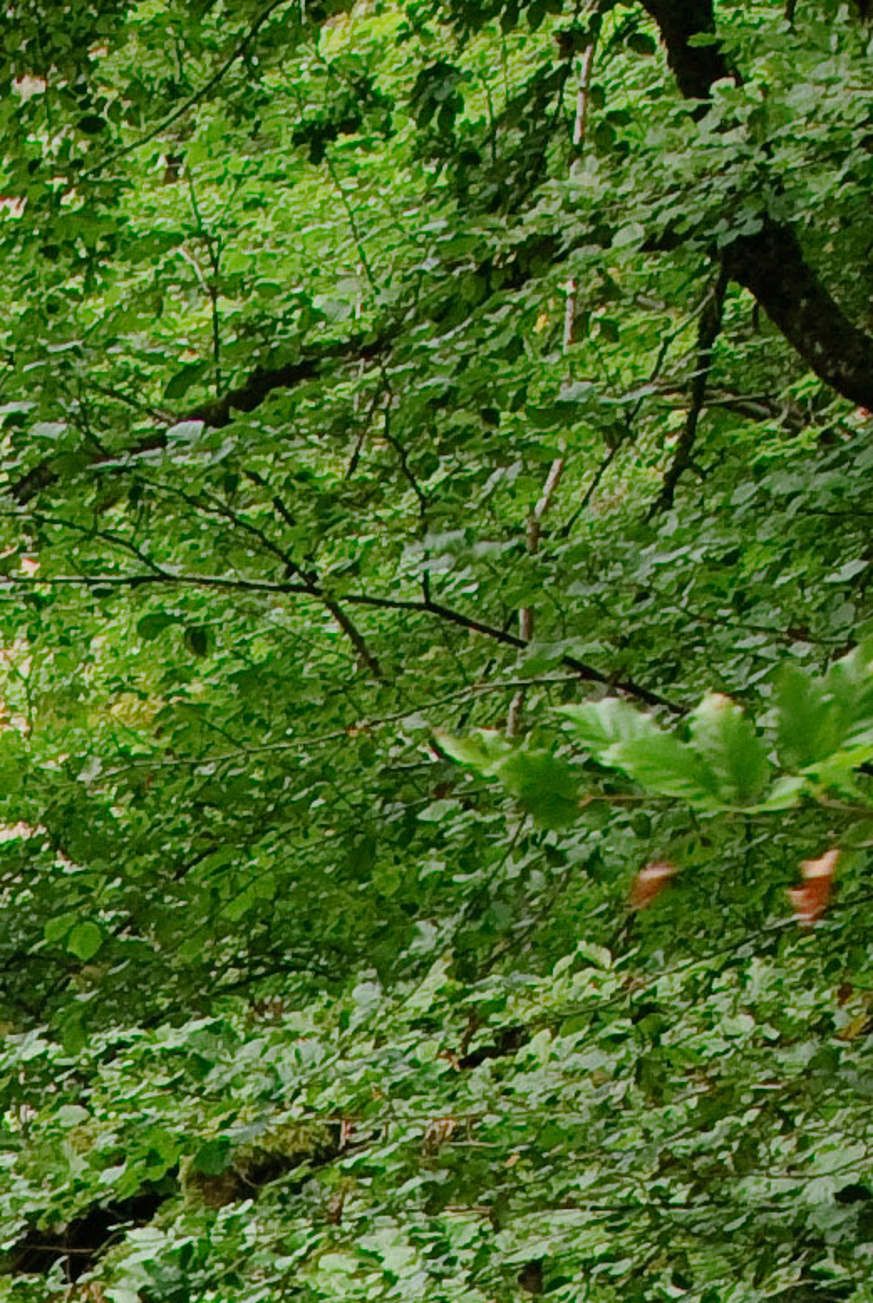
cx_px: -1081
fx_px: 7578
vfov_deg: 8.9
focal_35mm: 209
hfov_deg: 6.3
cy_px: 3105
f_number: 9
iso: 200
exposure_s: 1/20
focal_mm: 28
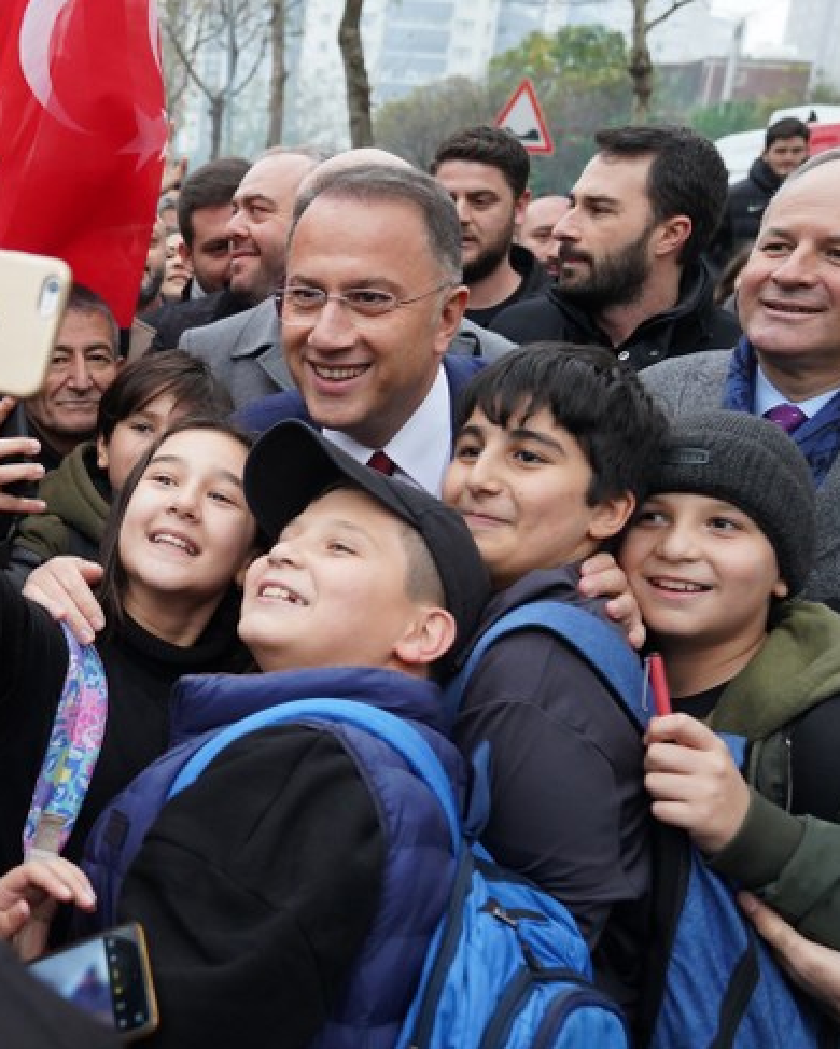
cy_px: 557
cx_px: 93
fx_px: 1149
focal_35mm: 37
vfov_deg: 49.0
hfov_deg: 37.6
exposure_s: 1/400
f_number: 3.5
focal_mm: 24
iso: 2000
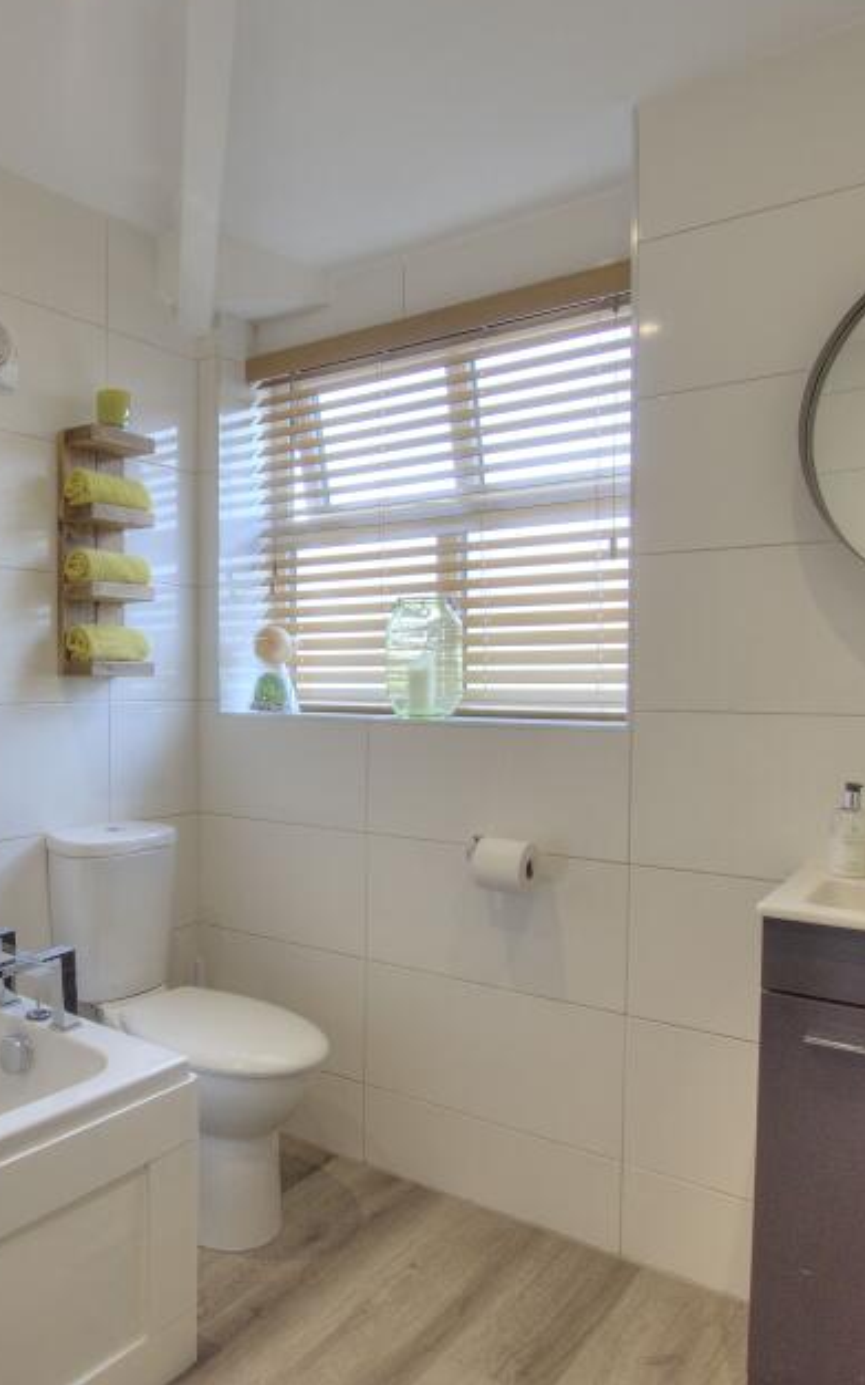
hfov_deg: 47.4
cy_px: 691
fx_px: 943
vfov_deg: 72.6
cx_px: 215
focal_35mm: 25
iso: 400
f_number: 8
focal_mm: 10
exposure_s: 1/40
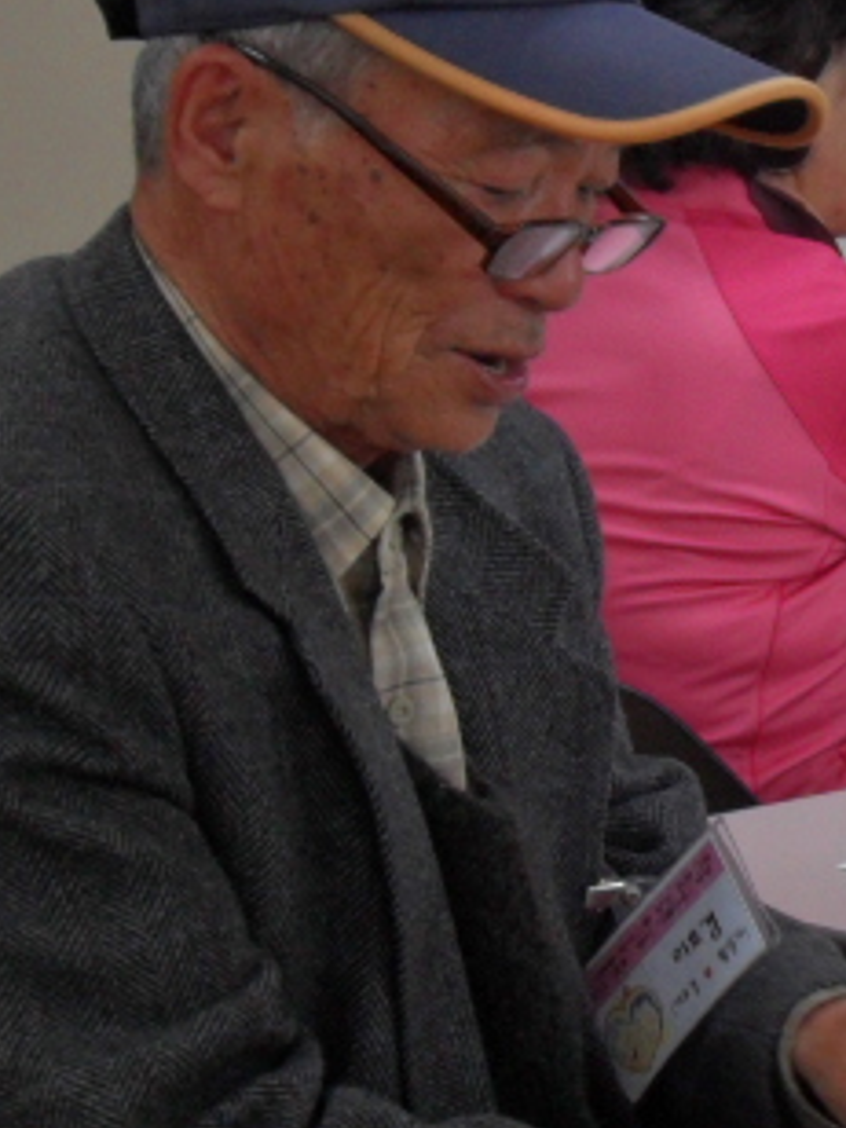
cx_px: 1161
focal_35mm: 133
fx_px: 4334
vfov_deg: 14.8
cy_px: 656
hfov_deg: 10.8
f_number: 3
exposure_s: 1/45
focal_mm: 7
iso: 100
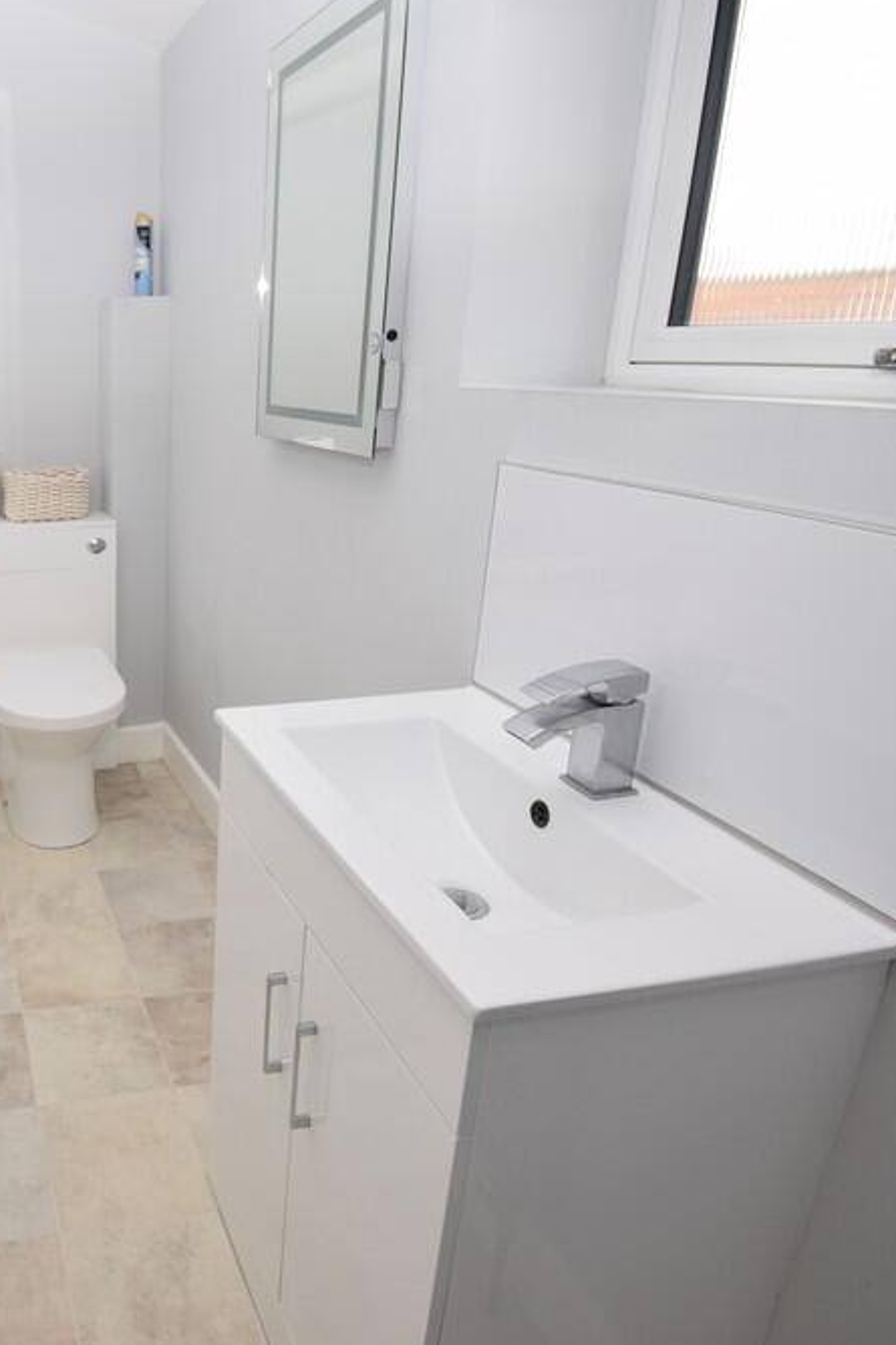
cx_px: 72
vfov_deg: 76.1
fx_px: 859
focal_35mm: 23
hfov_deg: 48.6
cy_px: 659
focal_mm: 10
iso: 280
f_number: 5.6
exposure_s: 1/125
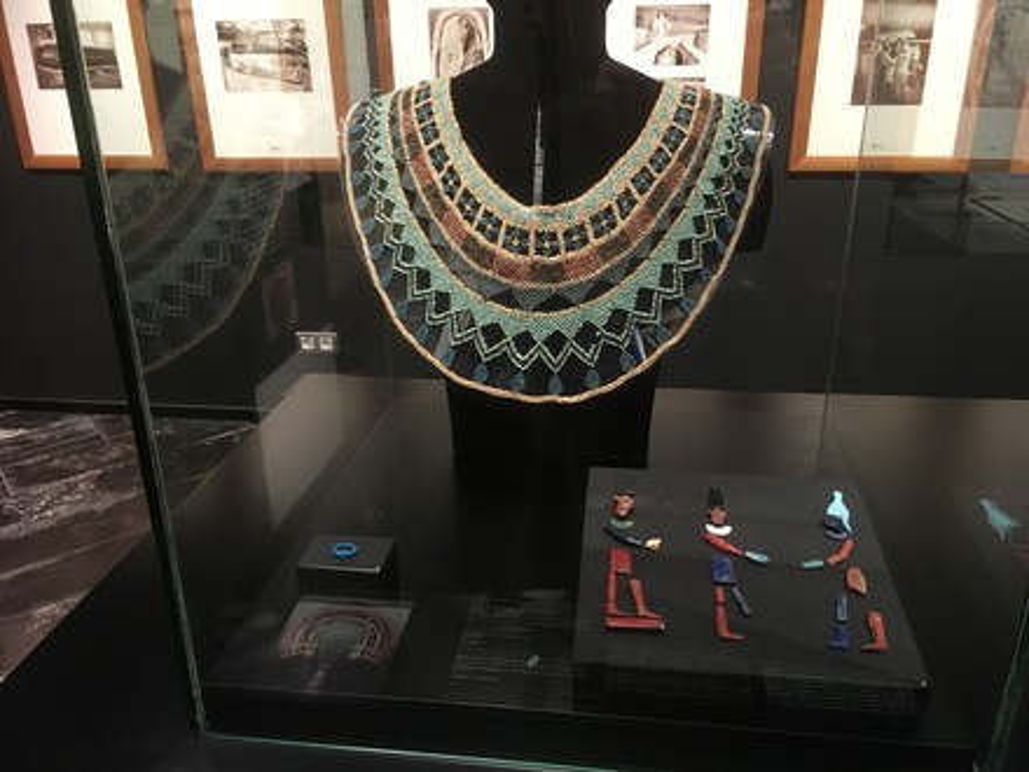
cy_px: 386
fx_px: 862
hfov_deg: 61.7
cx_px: 514
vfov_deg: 48.2
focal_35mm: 29
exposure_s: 1/17
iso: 200
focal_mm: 4.15
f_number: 2.2
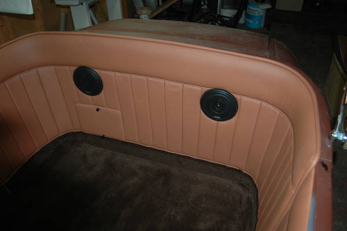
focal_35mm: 30
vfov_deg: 43.5
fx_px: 289
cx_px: 174
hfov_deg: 62.0
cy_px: 116
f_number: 3.5
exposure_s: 1/60
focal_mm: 20
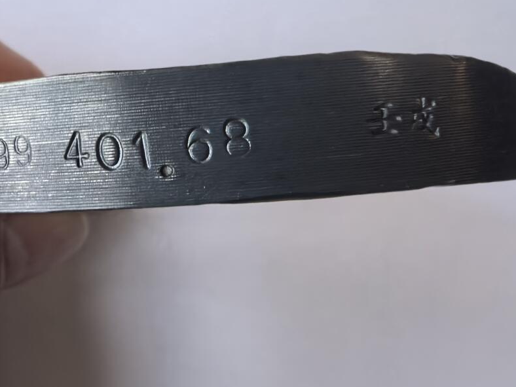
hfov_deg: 39.3
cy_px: 148
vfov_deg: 30.2
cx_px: 185
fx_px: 716
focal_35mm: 48
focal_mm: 1.76
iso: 160
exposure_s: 1/50
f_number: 2.2
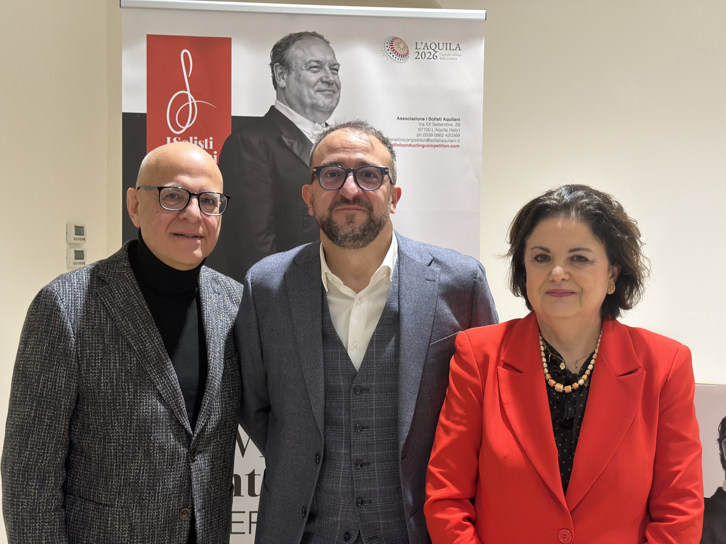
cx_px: 363
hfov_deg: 39.7
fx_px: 1007
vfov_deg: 30.3
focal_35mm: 48
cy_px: 272
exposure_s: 1/50
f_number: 1.78
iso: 200
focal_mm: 6.76
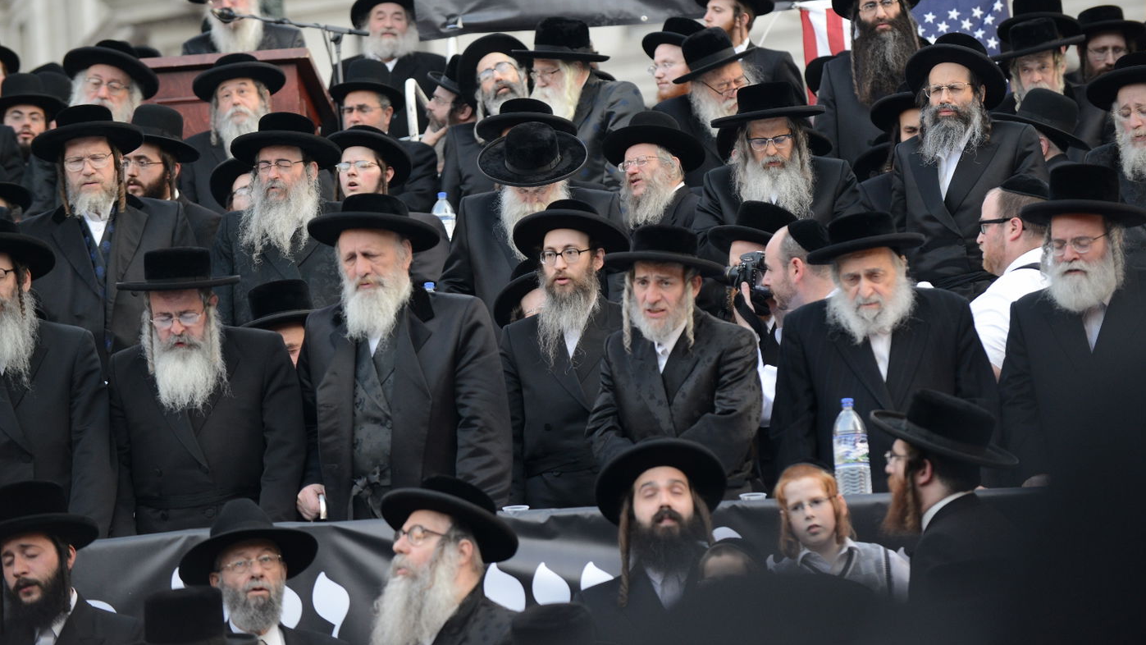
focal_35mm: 168
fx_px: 5105
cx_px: 573
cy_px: 268
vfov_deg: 7.2
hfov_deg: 12.8
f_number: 5.6
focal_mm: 160
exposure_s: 1/320
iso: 1250
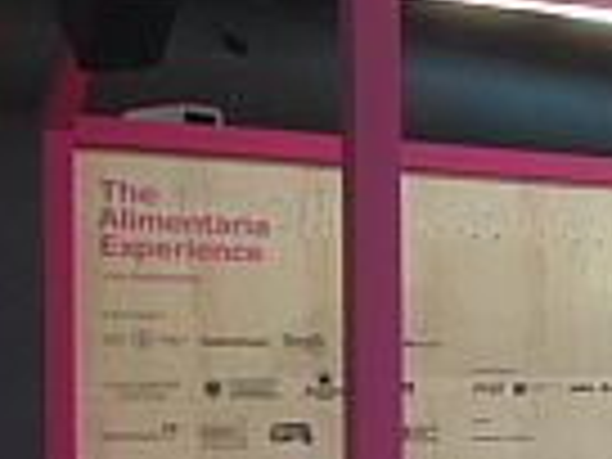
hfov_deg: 15.6
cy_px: 403
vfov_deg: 13.1
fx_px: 1980
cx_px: 1030
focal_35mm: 112
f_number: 2.4
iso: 80
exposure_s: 1/20
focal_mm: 4.12
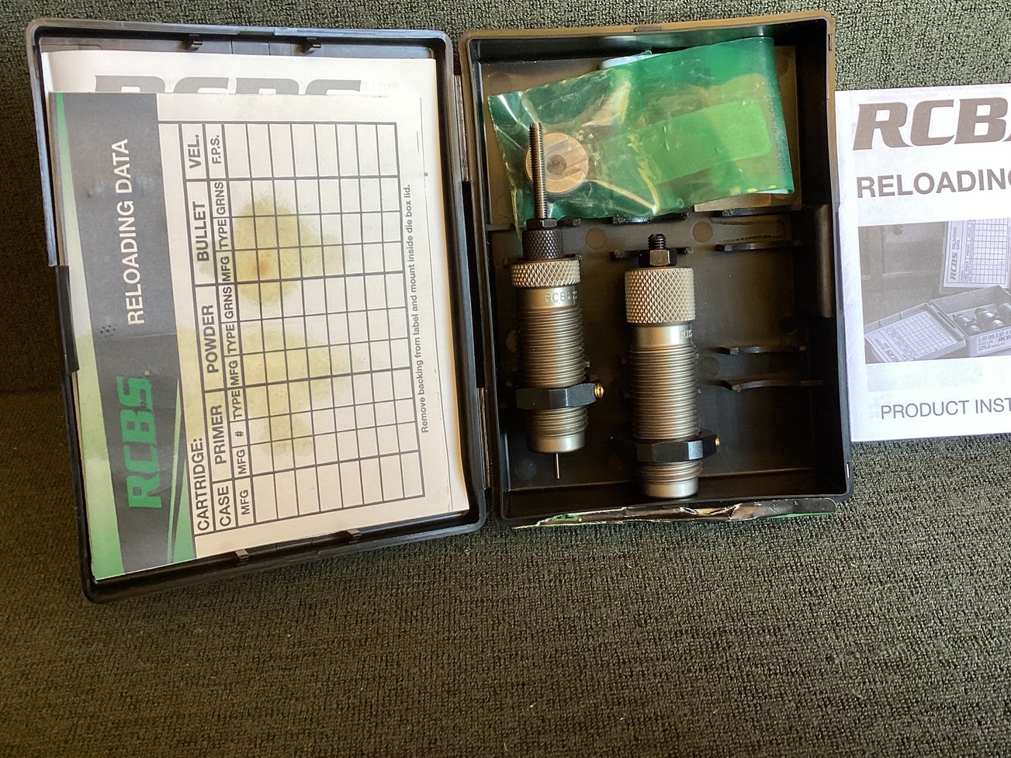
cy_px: 322
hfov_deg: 51.2
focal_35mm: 36
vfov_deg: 39.6
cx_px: 578
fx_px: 1051
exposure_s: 1/50
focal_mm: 3.3
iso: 50
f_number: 2.4
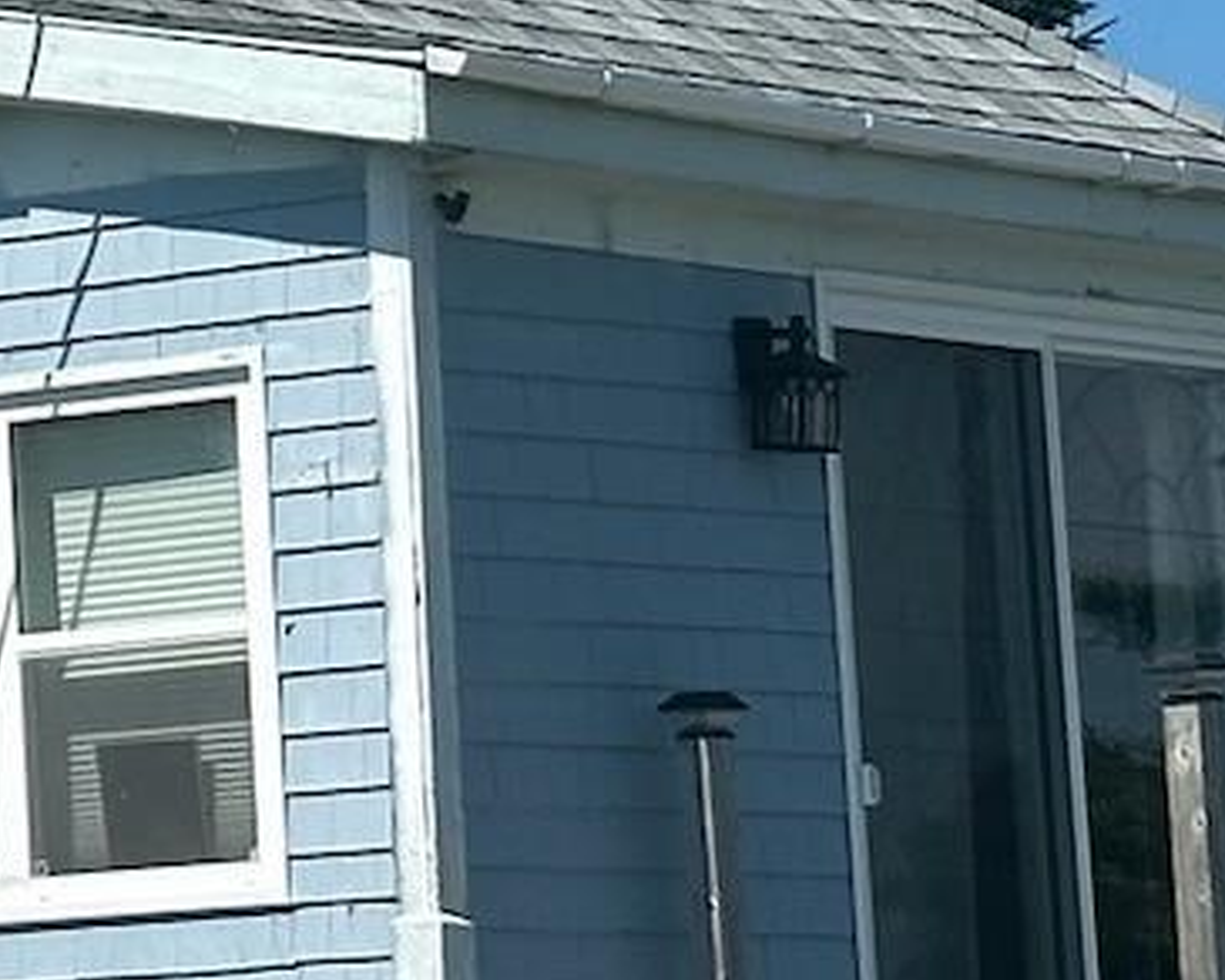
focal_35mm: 263
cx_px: -1114
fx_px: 9535
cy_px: -248
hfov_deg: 7.1
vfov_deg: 5.8
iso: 64
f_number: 1.78
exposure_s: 1/5263
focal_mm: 6.86
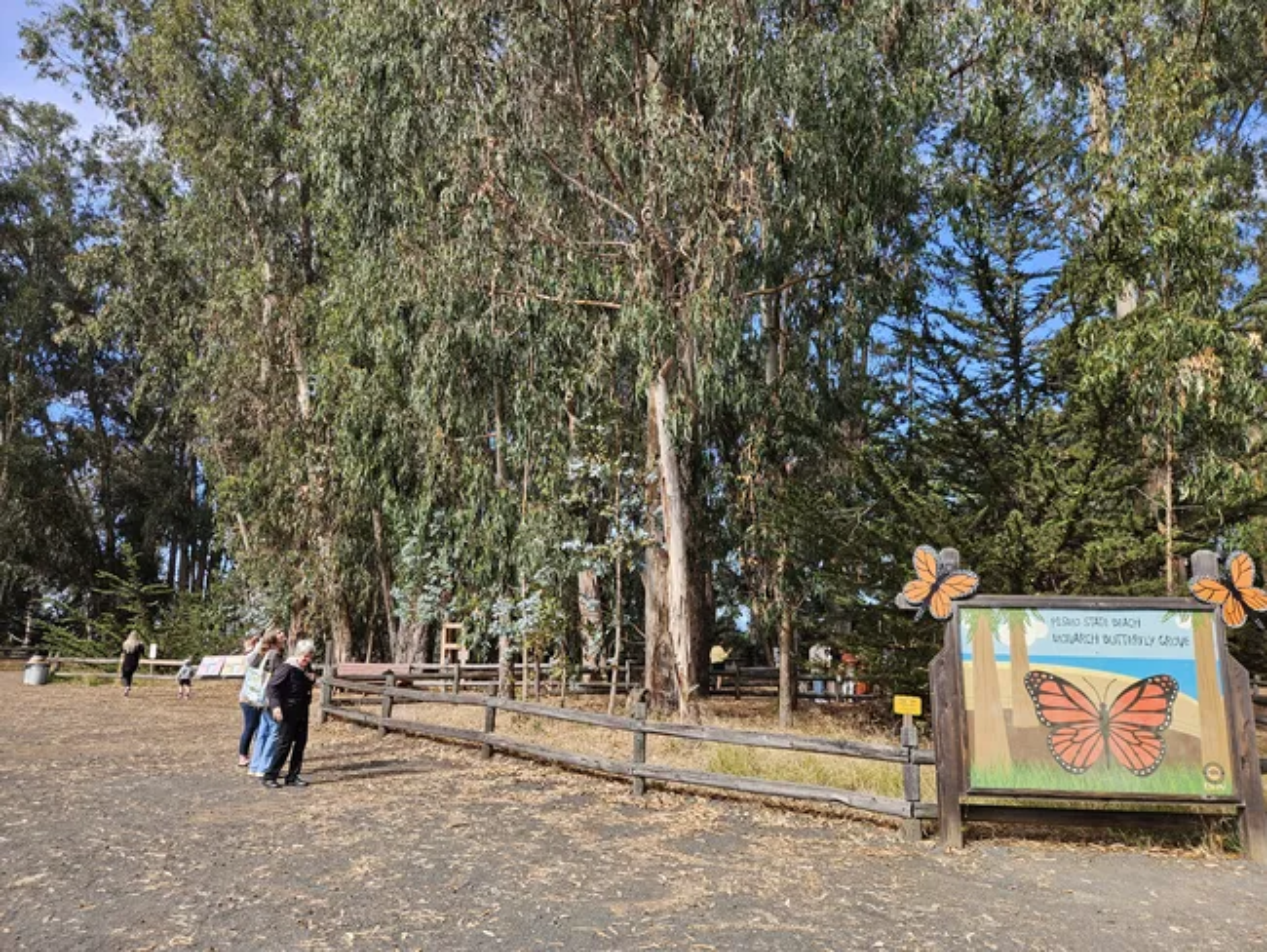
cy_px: 476
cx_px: 634
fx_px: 842
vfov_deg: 58.9
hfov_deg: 73.9
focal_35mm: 23
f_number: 1.8
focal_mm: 5.4
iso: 25
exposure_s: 1/446
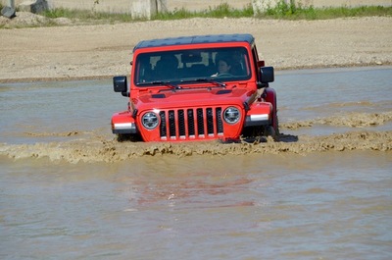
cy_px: 130
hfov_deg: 6.9
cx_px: 196
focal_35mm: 300
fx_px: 3260
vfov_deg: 4.6
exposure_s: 1/3200
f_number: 8
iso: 800
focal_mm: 200
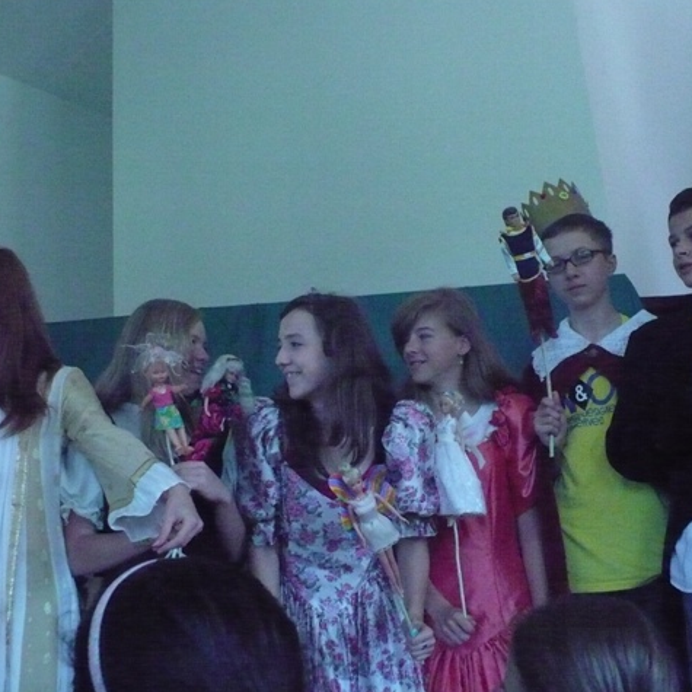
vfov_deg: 34.0
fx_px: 1131
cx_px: 380
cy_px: 344
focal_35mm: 50
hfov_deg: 34.0
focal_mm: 7
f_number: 2.9
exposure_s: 1/320
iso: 1250
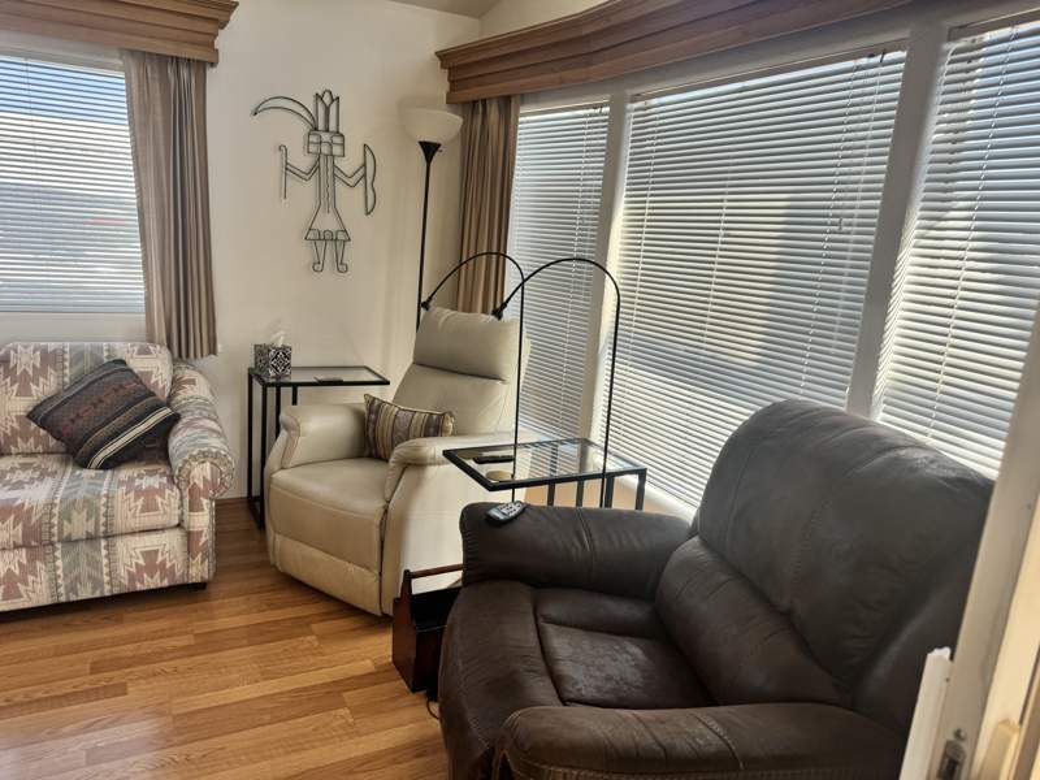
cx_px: 520
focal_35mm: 24
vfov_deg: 56.8
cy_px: 390
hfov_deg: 71.6
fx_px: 721
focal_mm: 6.76
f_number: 1.78
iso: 80
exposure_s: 1/301
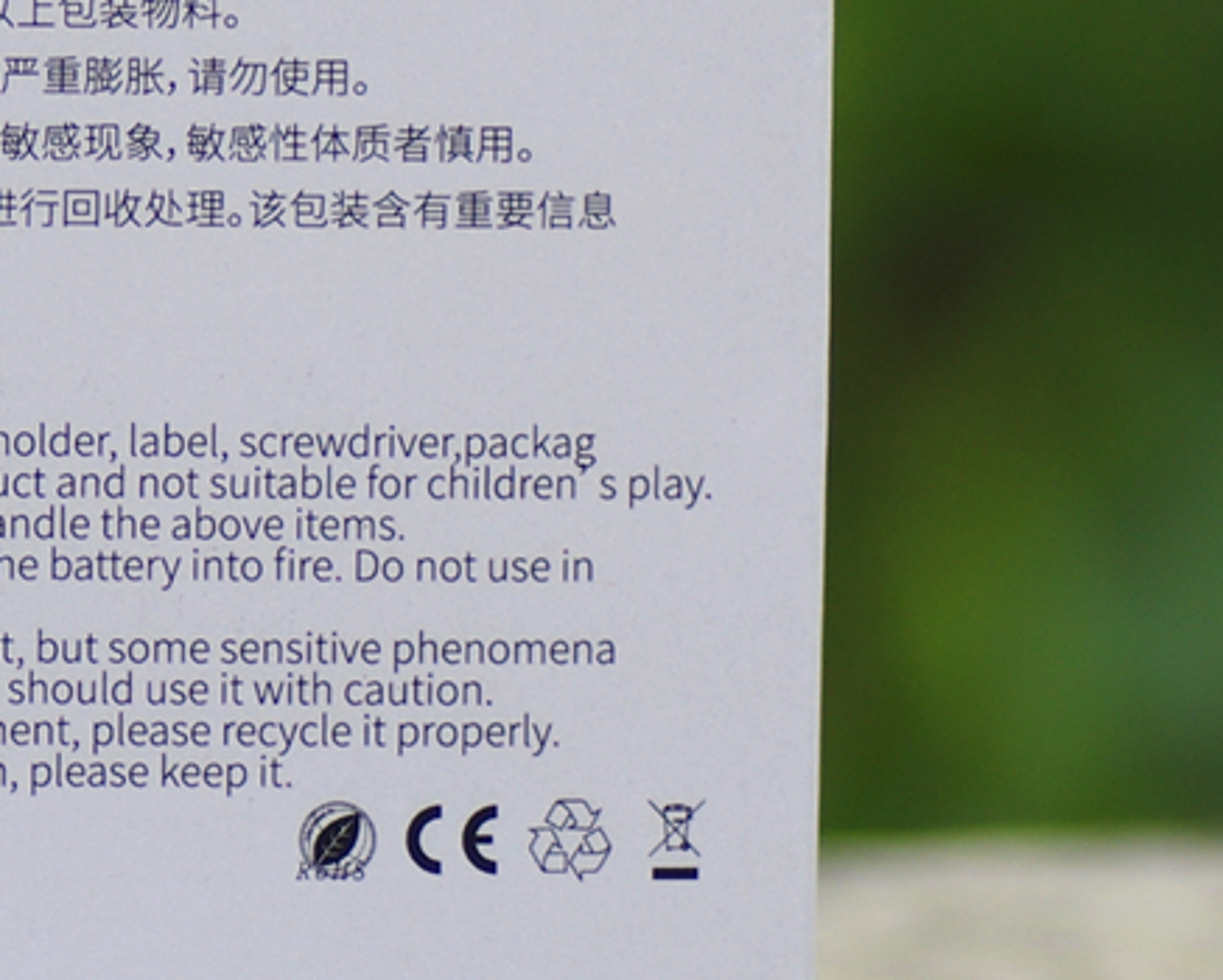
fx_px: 20931
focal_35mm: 578
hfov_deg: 3.3
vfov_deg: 2.7
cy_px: -473
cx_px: 22
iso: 100
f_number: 2.8
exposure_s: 1/160
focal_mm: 90
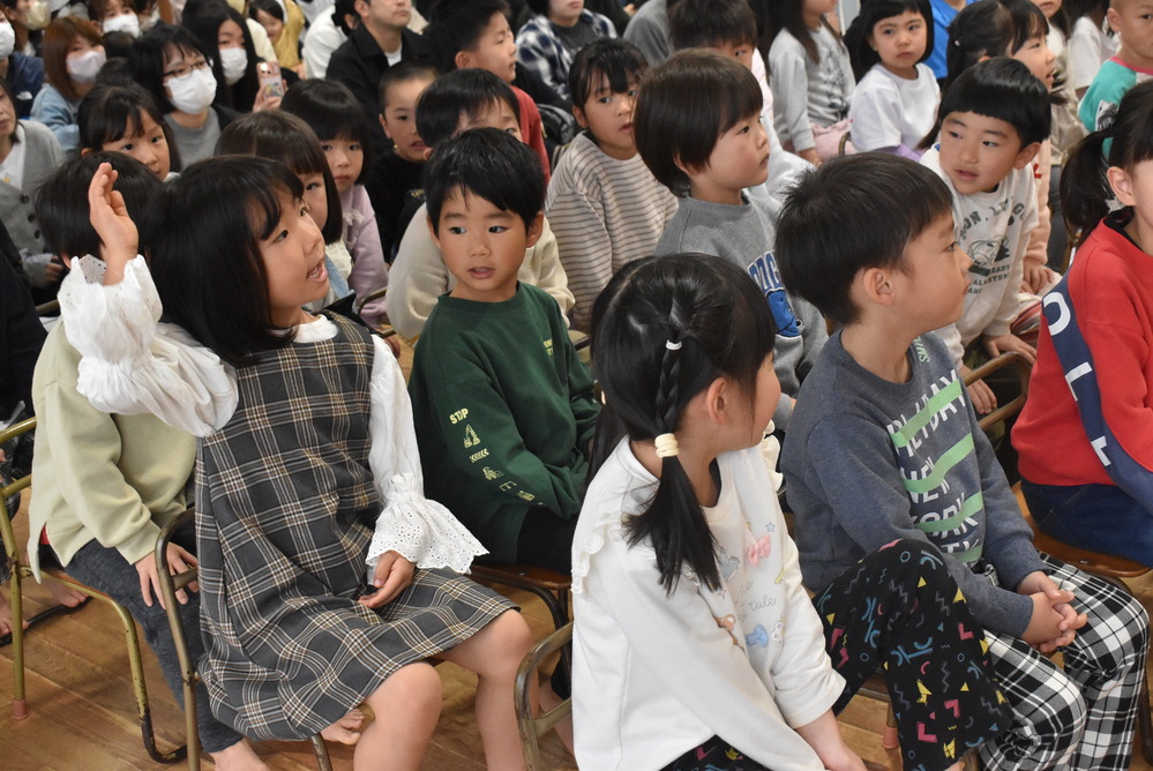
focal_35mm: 51
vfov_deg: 26.5
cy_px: 386
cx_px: 576
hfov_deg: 38.8
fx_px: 1635
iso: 4000
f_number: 7.1
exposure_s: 1/200
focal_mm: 34
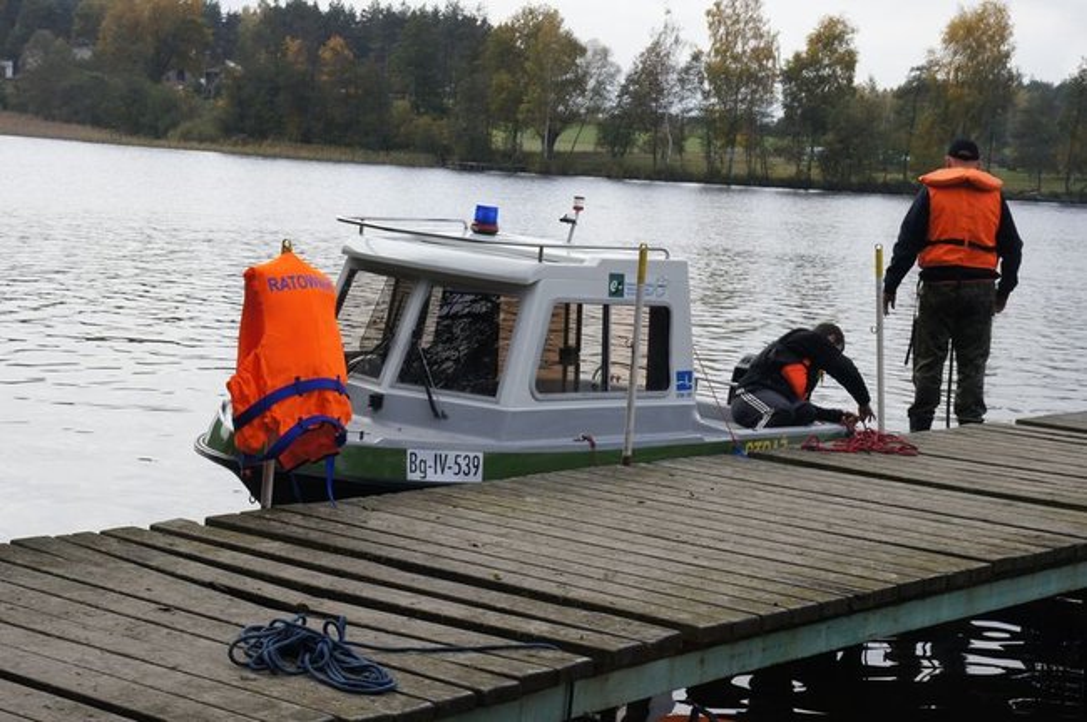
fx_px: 2036
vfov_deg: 20.1
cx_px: 544
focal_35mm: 68
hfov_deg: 29.9
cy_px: 361
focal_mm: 45
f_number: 11
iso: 800
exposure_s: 1/400
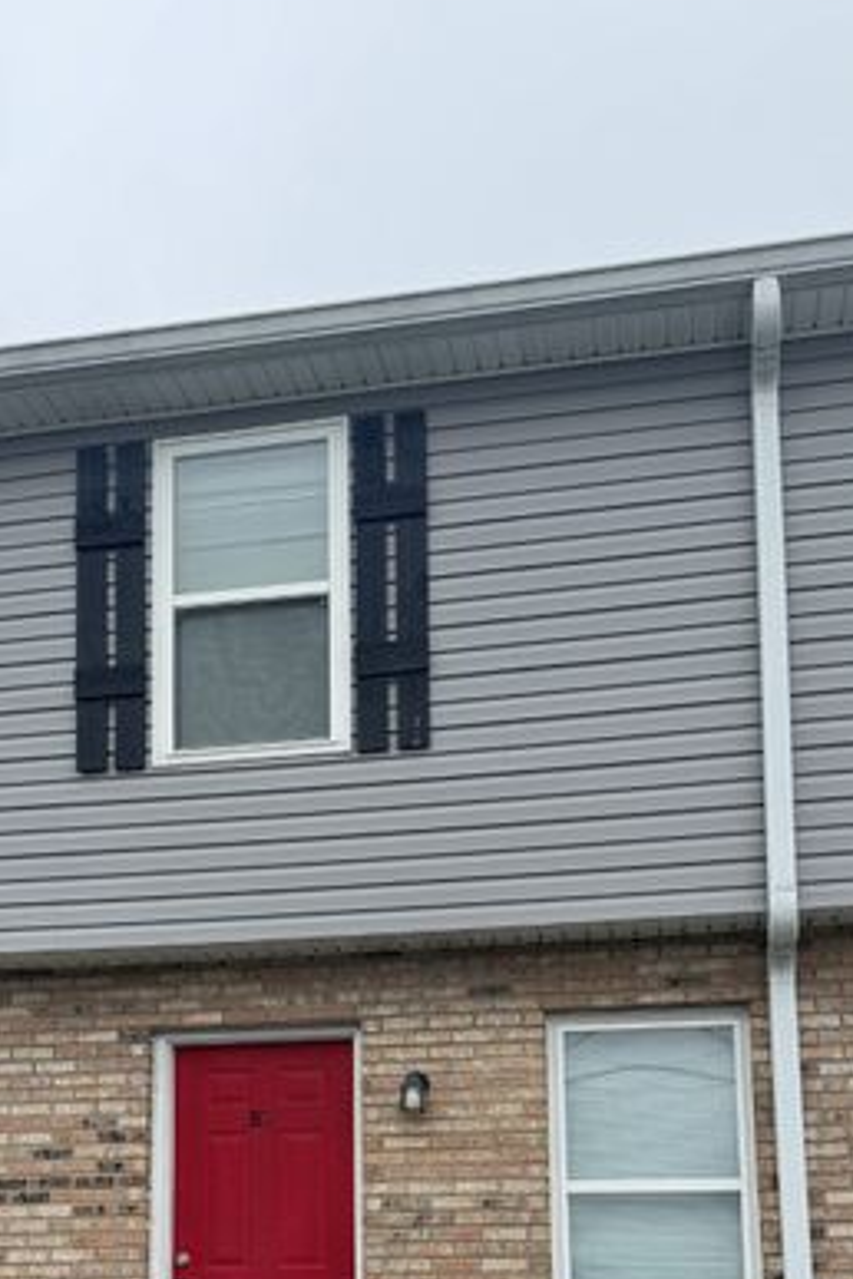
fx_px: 1528
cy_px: 1049
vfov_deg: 43.0
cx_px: 347
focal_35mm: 43
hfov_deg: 31.1
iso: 80
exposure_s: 1/1425
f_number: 1.78
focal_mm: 6.76
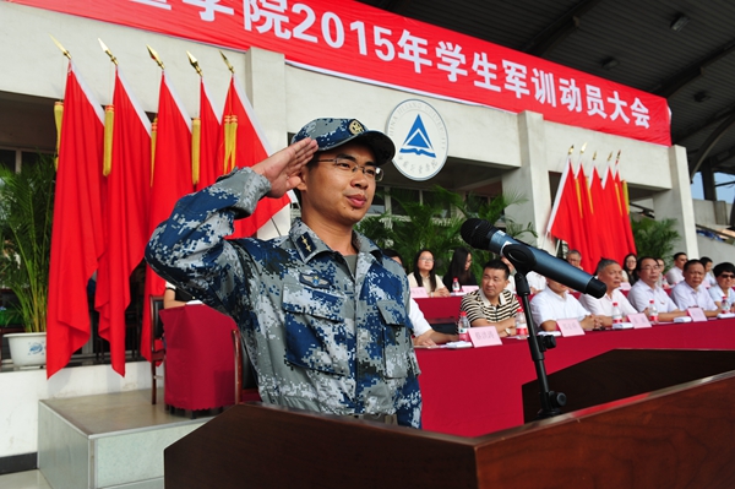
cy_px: 244
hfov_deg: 60.3
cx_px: 368
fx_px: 632
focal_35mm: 31
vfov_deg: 42.3
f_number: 9
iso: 200
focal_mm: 31
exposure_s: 1/250
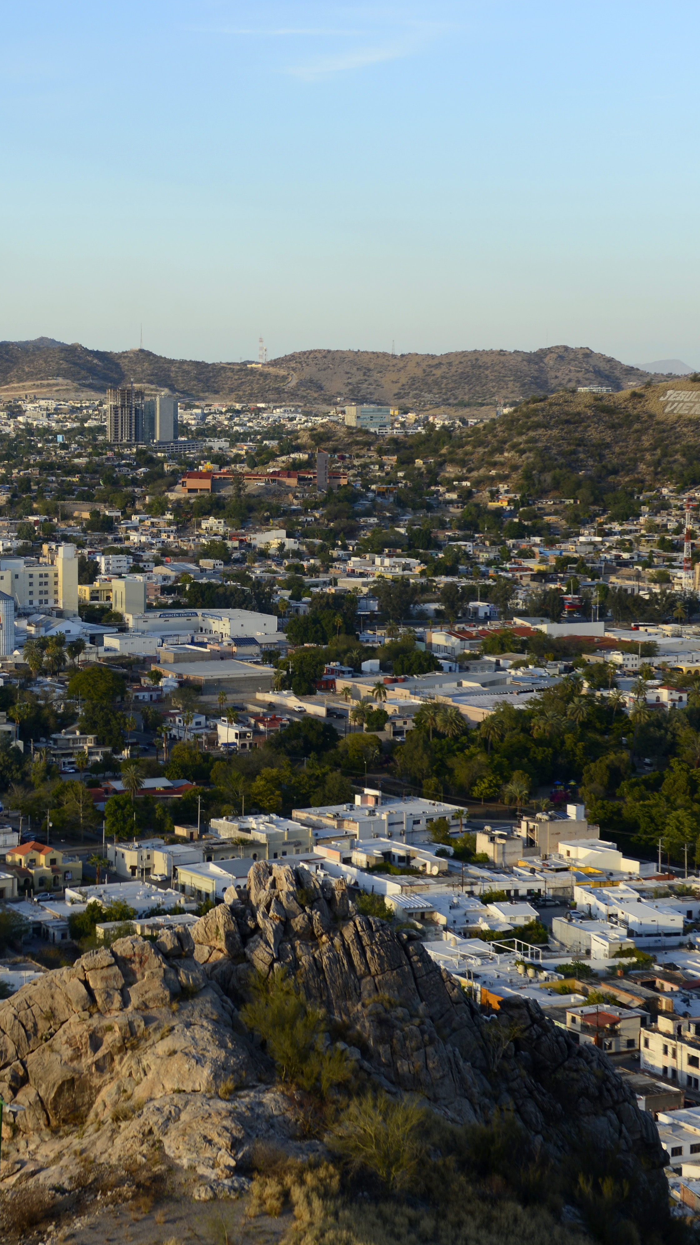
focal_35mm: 72
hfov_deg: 16.7
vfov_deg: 29.3
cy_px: 579
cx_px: 160
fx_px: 2376
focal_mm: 38
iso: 100
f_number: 7.1
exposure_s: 1/200
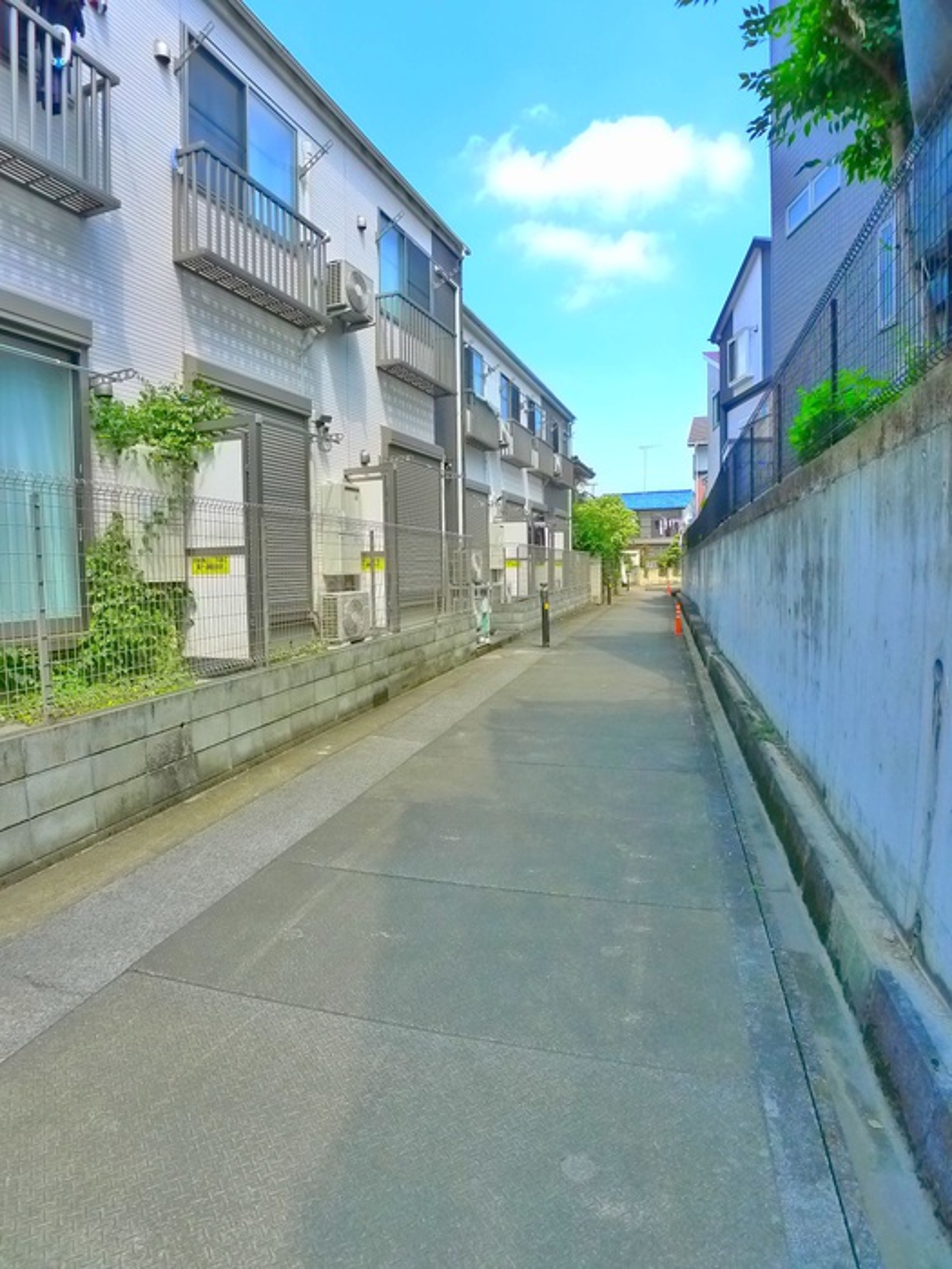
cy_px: 634
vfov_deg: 71.6
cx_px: 476
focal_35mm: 24
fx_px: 880
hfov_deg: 56.8
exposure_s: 1/400
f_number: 3.5
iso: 400
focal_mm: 5.1
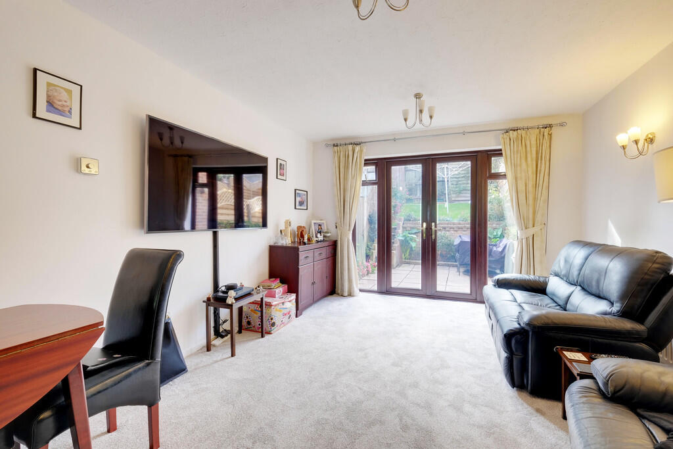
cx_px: 336
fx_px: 280
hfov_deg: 100.4
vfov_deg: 77.3
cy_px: 224
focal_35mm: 15
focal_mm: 10
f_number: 9
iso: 400
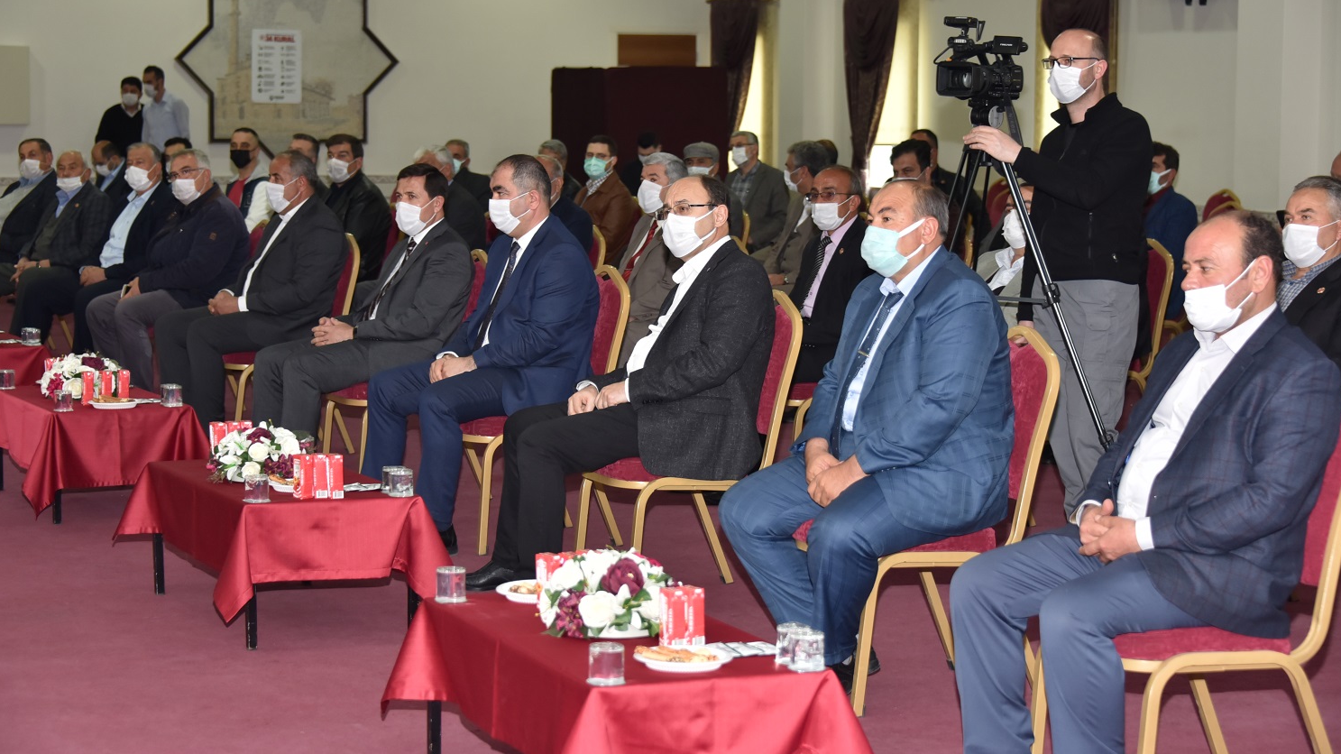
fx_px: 2631
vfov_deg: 16.3
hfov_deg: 28.6
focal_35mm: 74
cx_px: 674
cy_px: 332
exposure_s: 1/50
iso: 640
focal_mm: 70
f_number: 5
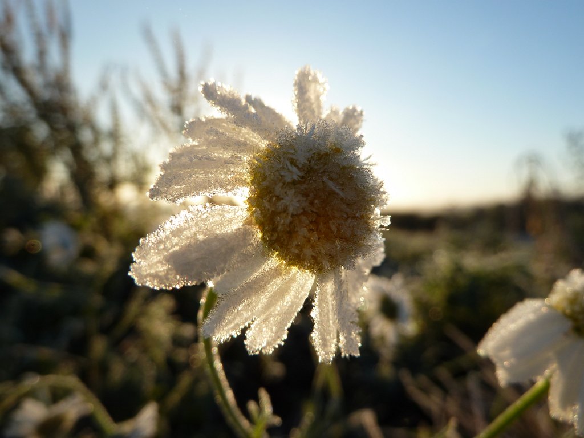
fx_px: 422
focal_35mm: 25
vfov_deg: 54.9
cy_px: 219
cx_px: 292
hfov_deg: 69.4
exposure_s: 1/400
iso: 80
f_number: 4
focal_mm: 4.1
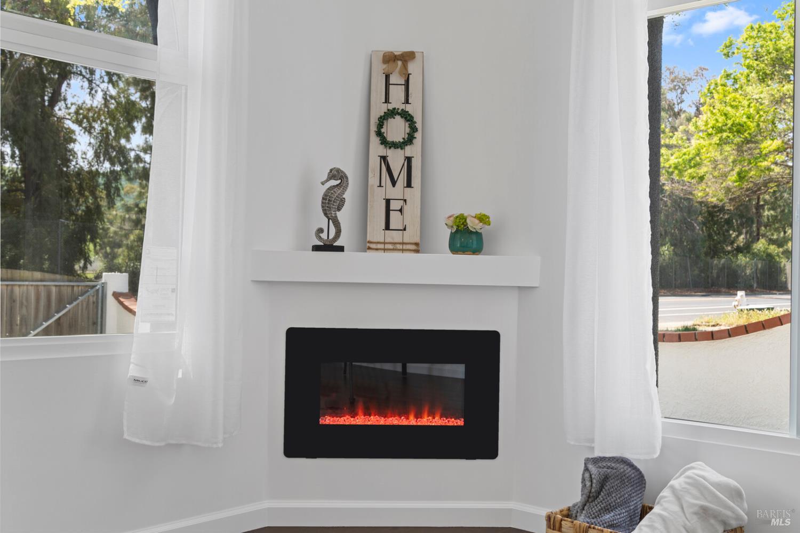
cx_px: 400
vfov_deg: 34.2
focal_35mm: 39
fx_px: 866
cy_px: 266
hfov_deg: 49.6
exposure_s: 1/2.5
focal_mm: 39
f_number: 7.1
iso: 125
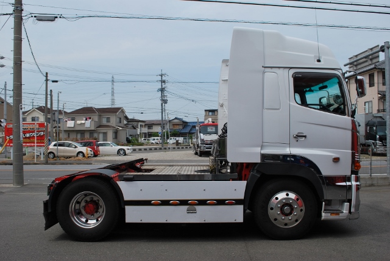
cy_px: 130
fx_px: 325
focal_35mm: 30
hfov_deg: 61.9
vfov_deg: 43.7
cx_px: 195
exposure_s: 1/250
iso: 100
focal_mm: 20
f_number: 8
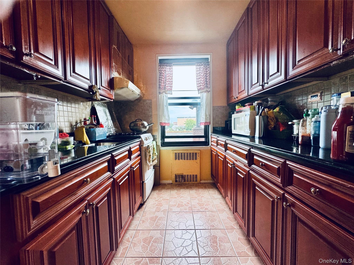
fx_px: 143
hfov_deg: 102.1
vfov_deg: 85.7
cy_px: 132
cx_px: 177
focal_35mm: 14
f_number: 2.2
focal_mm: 2.22
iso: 200
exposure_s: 1/120
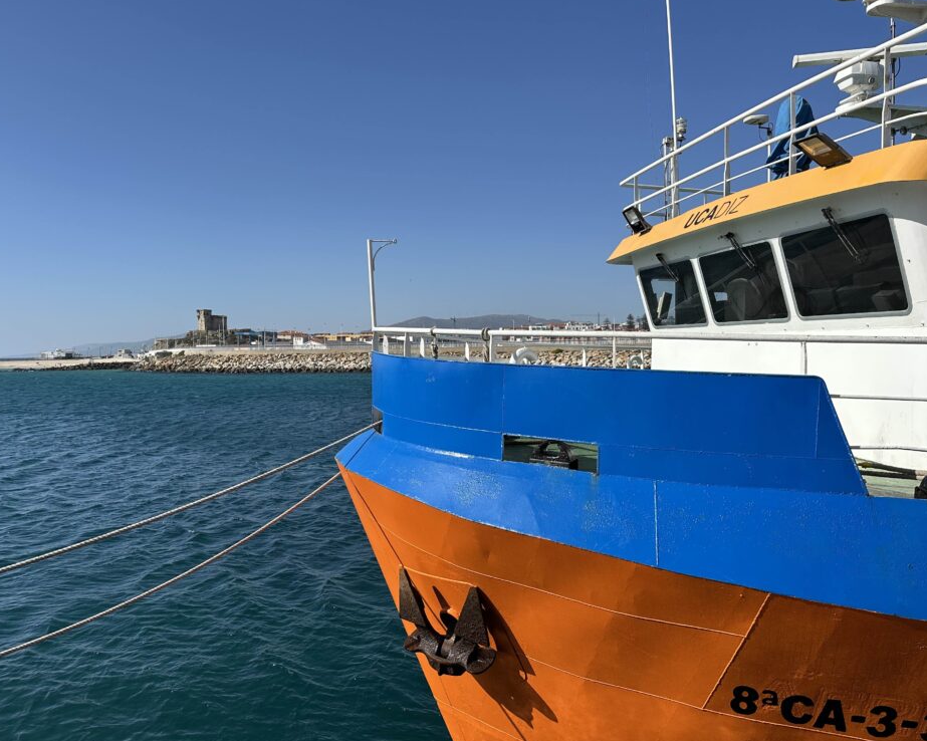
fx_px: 713
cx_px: 442
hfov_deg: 66.0
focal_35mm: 26
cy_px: 370
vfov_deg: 54.9
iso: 80
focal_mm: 6.86
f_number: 1.78
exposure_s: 1/6211
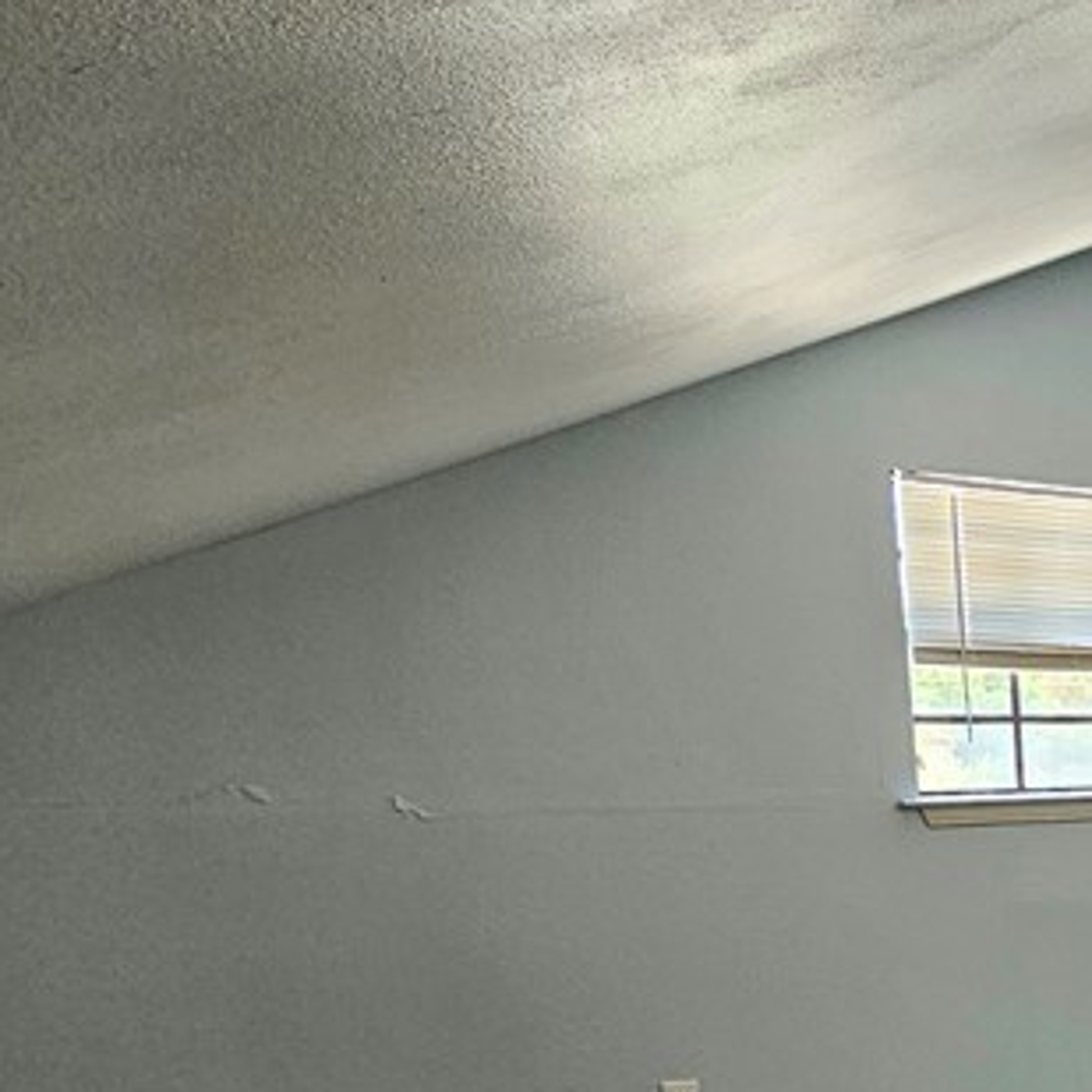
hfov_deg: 26.9
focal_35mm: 38
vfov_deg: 41.2
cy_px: 935
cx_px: 1719
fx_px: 1356
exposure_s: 1/60.2
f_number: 2.2
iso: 160
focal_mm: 2.2
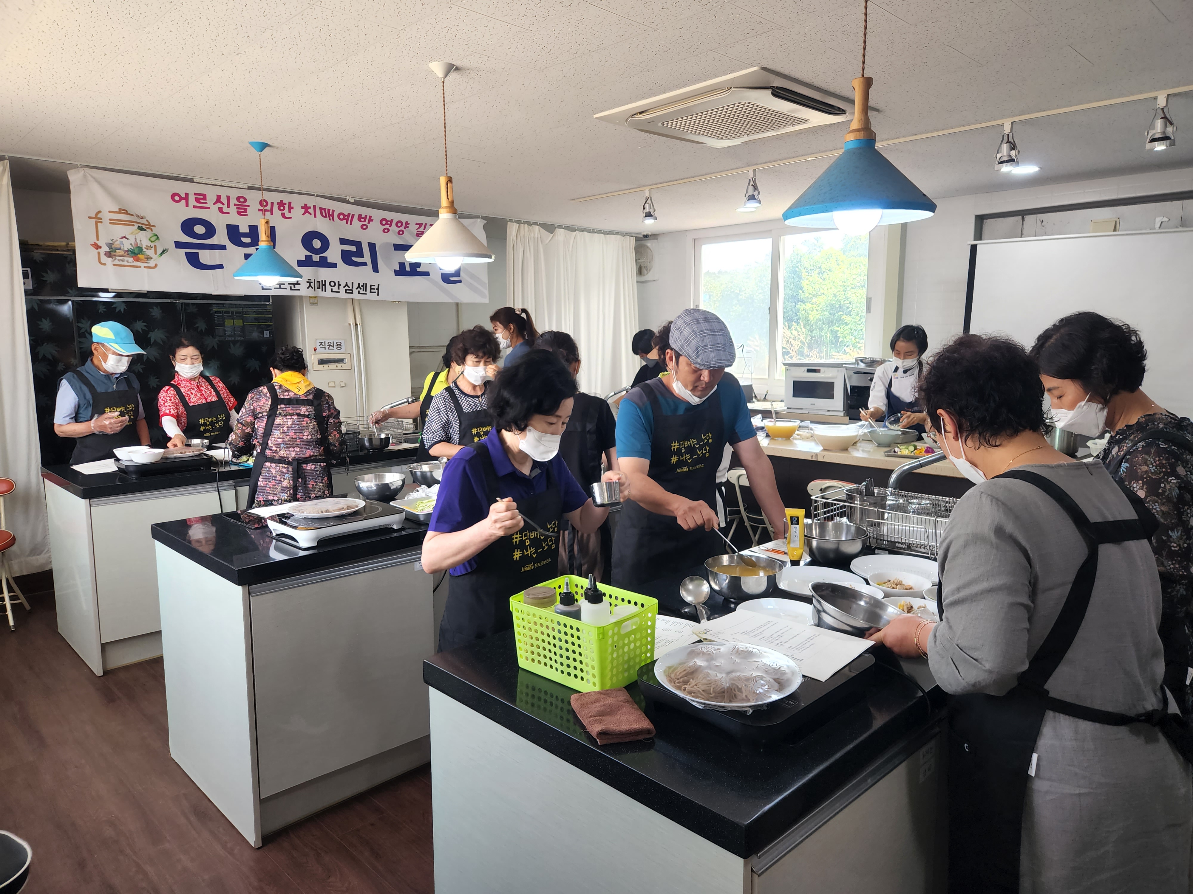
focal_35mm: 23
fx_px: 793
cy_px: 447
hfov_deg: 73.9
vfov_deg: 58.9
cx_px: 596
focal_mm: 5.4
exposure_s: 1/120
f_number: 1.8
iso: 80
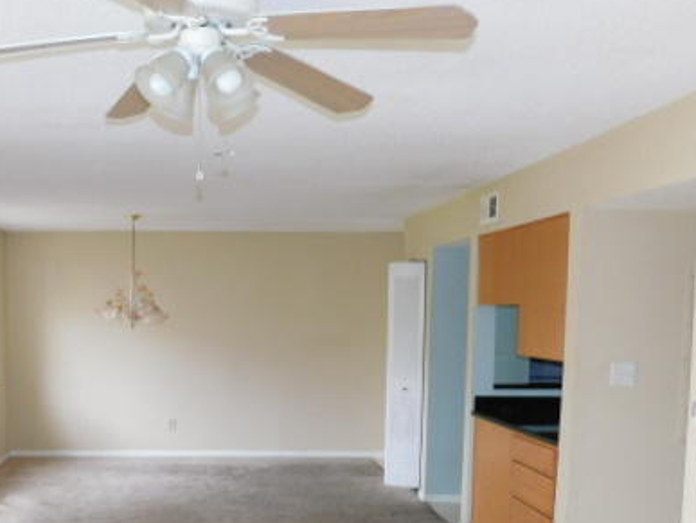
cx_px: 192
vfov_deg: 37.1
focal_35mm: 38
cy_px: 376
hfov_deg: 47.5
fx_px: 765
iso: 200
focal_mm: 4
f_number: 3
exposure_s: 1/30
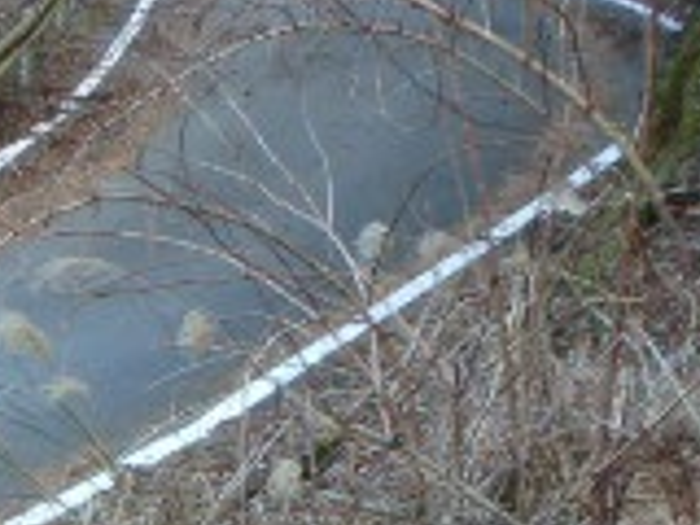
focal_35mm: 120
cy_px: 884
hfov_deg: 13.9
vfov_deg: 11.6
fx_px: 2427
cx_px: -691
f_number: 4.1
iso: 250
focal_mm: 5.4
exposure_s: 1/30
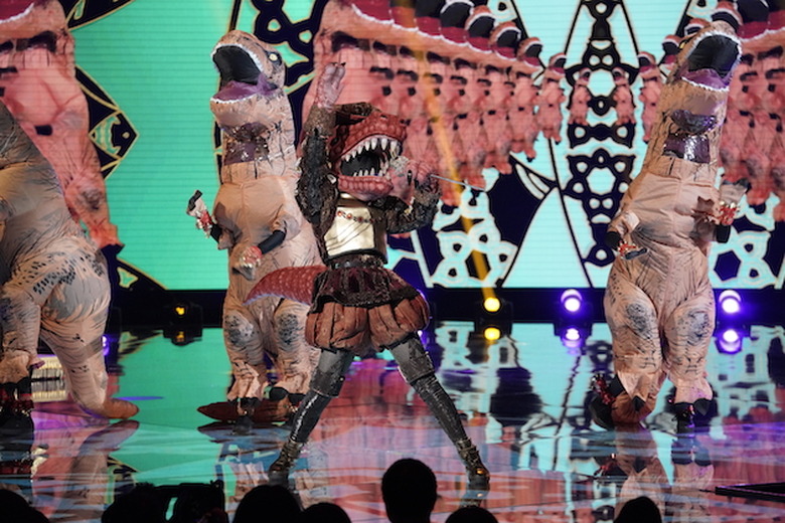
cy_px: 262
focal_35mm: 152
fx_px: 3314
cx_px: 392
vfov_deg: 9.0
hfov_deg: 13.5
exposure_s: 1/320
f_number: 5
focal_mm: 152
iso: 6400
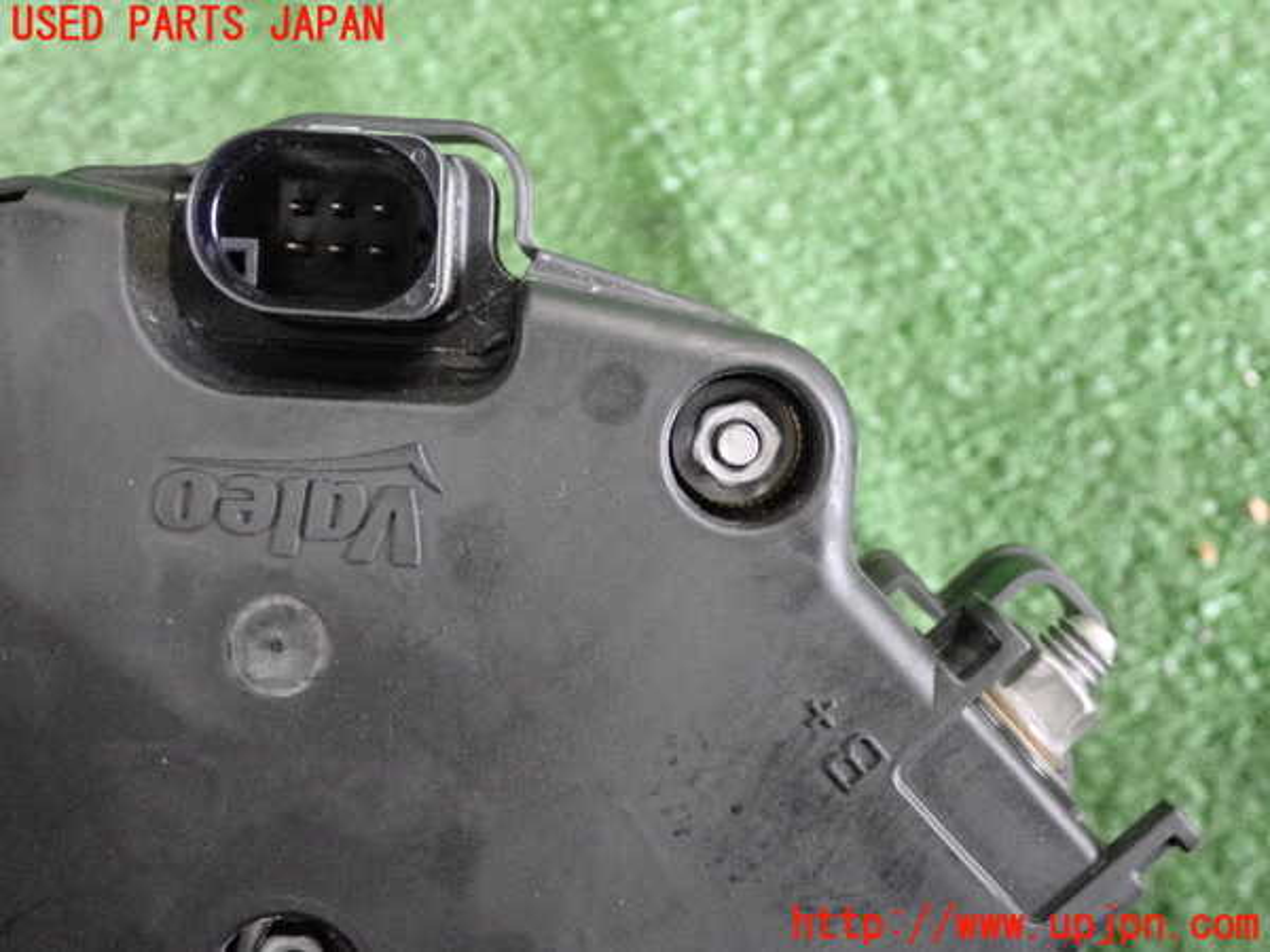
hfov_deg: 38.2
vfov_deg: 29.1
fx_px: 1834
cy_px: 476
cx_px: 635
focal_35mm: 50
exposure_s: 1/80
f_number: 3.2
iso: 3200
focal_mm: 9.01
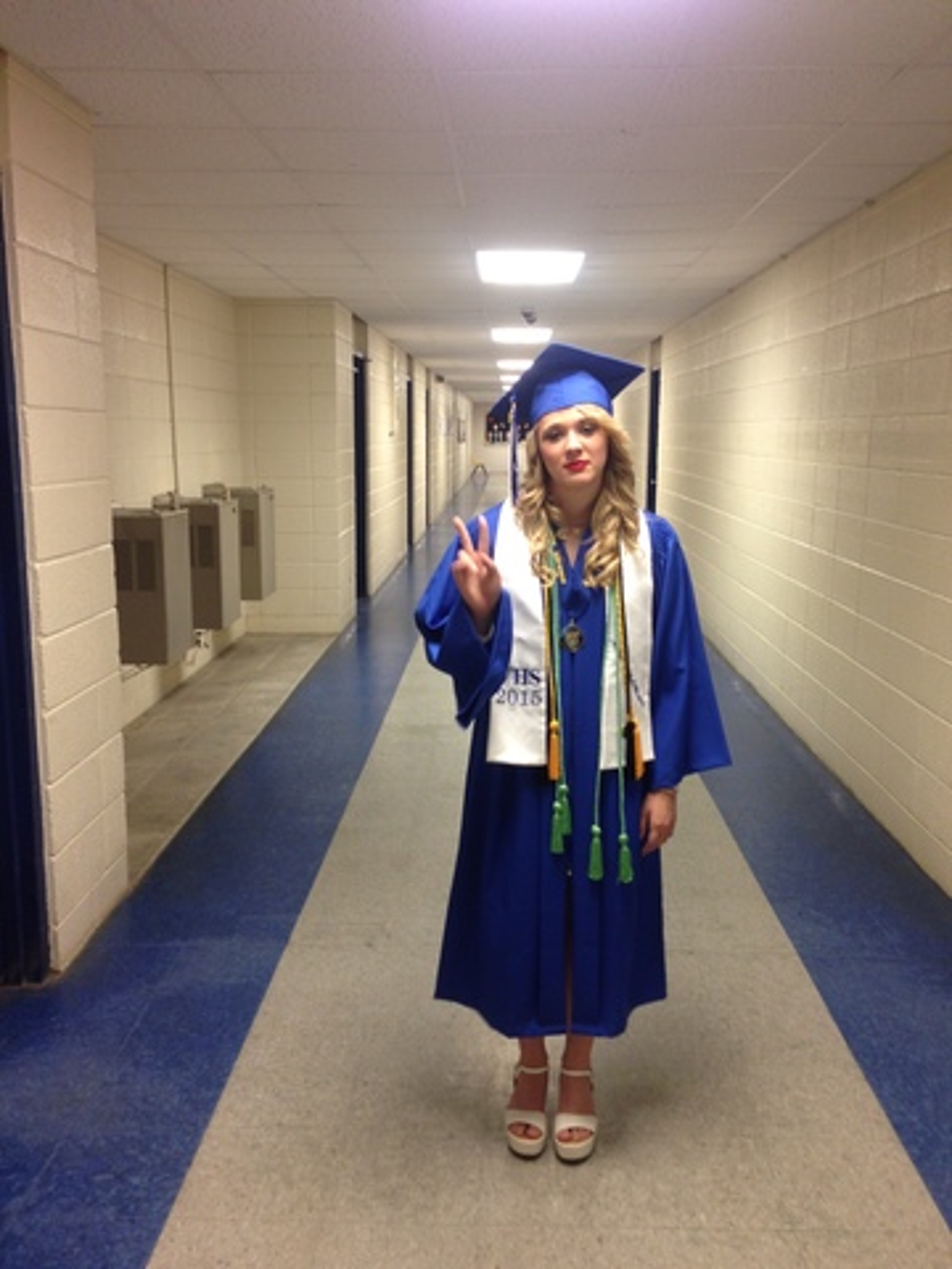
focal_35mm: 33
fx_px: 1210
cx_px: 476
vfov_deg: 55.4
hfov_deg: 42.9
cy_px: 634
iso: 80
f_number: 2.4
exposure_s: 1/20
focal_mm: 4.12
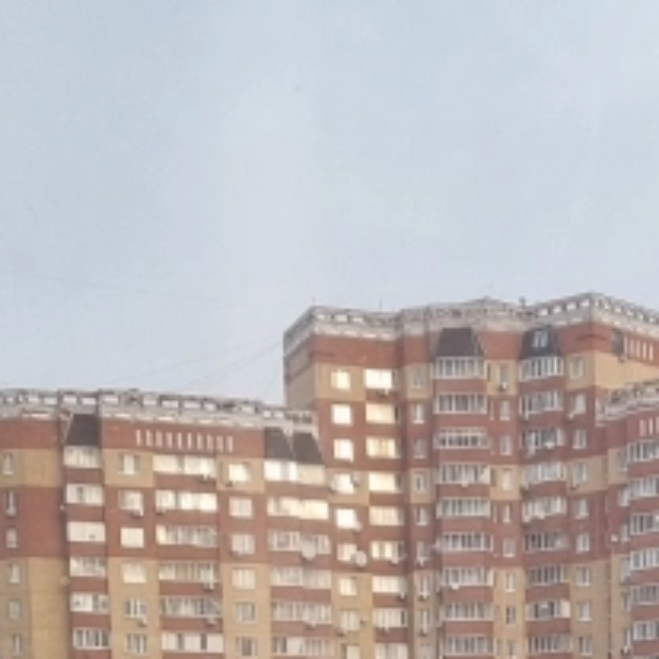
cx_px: 799
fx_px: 2585
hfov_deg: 14.1
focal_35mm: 120
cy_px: 1076
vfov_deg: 13.4
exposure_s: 1/395
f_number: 1.8
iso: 50
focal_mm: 5.4
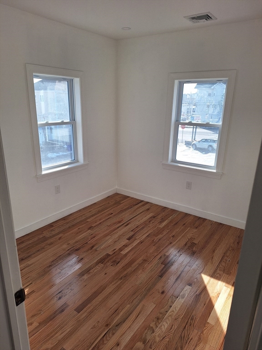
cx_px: 131
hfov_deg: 58.9
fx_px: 232
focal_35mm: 23
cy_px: 175
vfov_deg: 73.9
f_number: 1.8
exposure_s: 1/420
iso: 40
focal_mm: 5.54
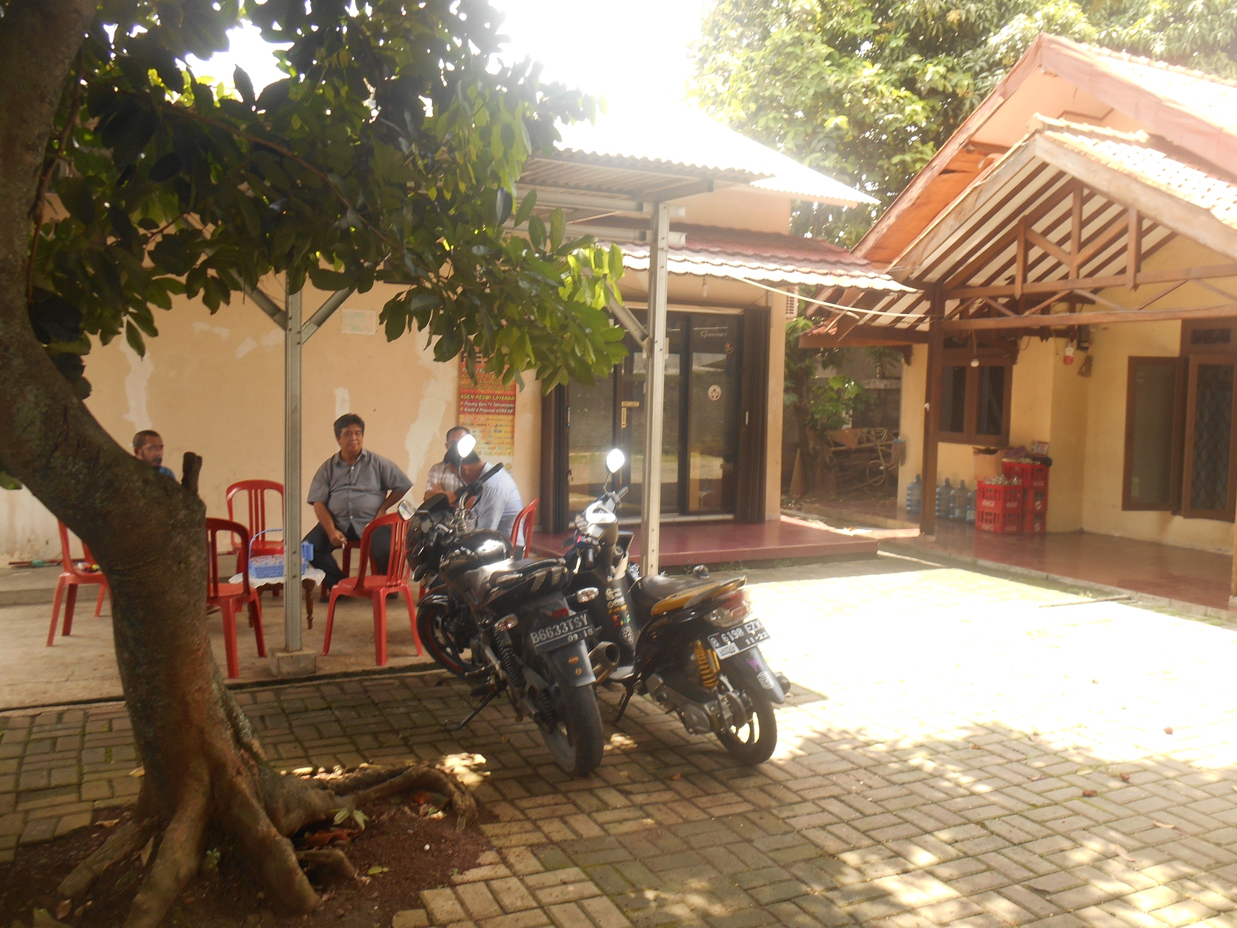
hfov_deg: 58.3
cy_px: 464
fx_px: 1108
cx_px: 618
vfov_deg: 45.4
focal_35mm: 31
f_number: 3.6
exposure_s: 1/60
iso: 80
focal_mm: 5.5
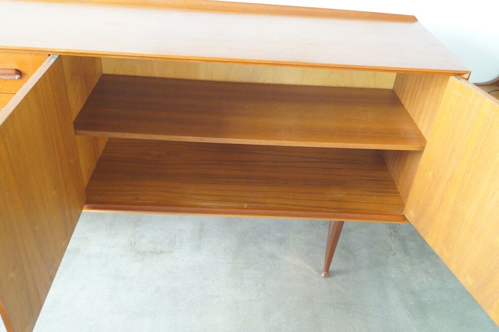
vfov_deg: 39.9
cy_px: 166
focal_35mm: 33
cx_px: 250
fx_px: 457
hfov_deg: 57.3
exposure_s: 1/40
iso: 3200
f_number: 5.6
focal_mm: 22
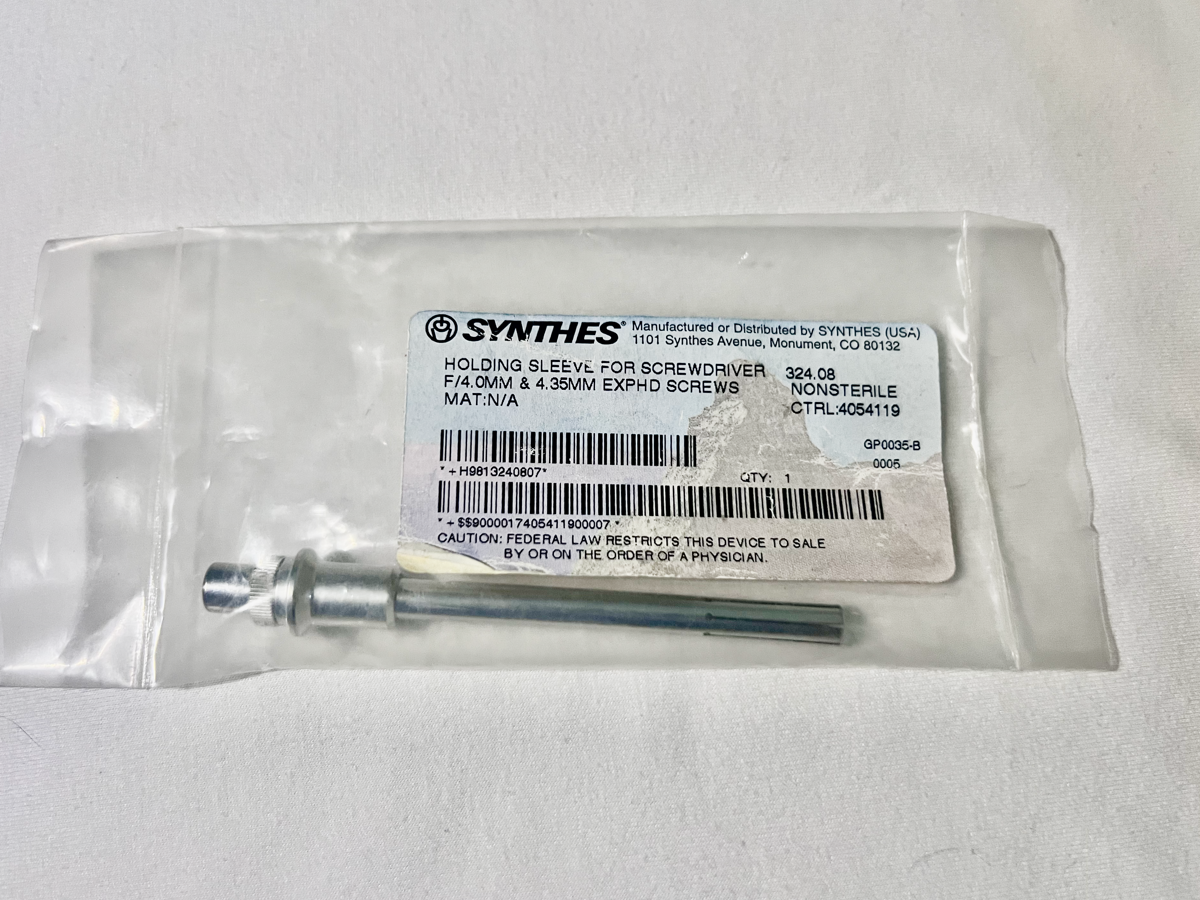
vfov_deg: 49.7
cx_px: 583
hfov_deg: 63.4
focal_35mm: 28
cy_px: 449
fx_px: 971
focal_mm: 5.7
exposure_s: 1/60
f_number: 1.5
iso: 320
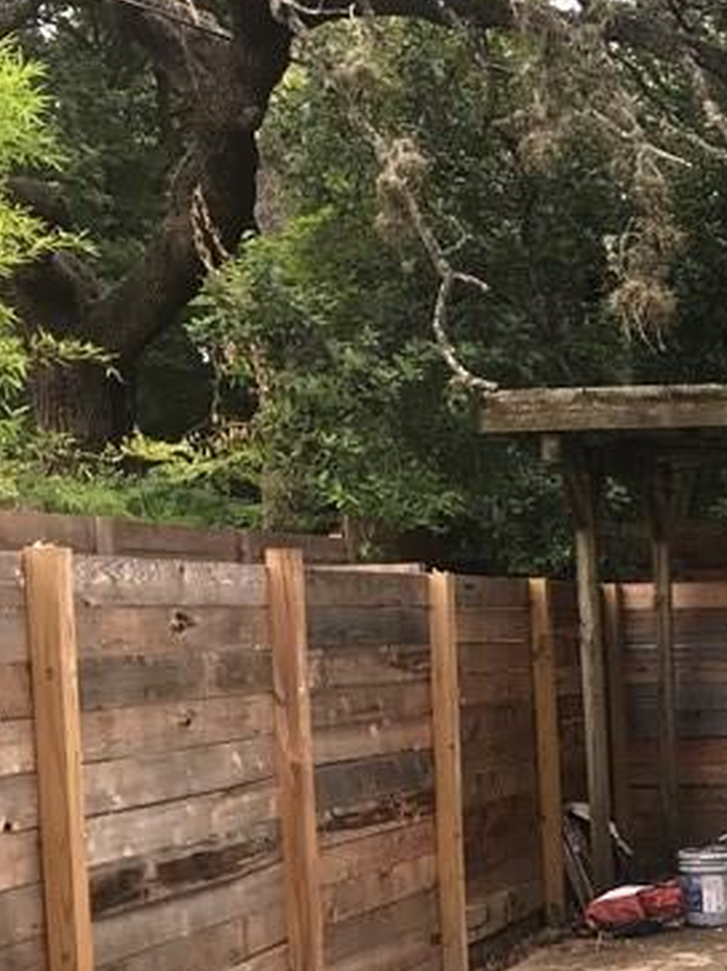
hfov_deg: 17.4
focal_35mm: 79
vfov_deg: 23.9
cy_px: 901
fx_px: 2213
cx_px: 957
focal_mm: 3.99
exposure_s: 1/212
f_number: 1.8
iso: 20
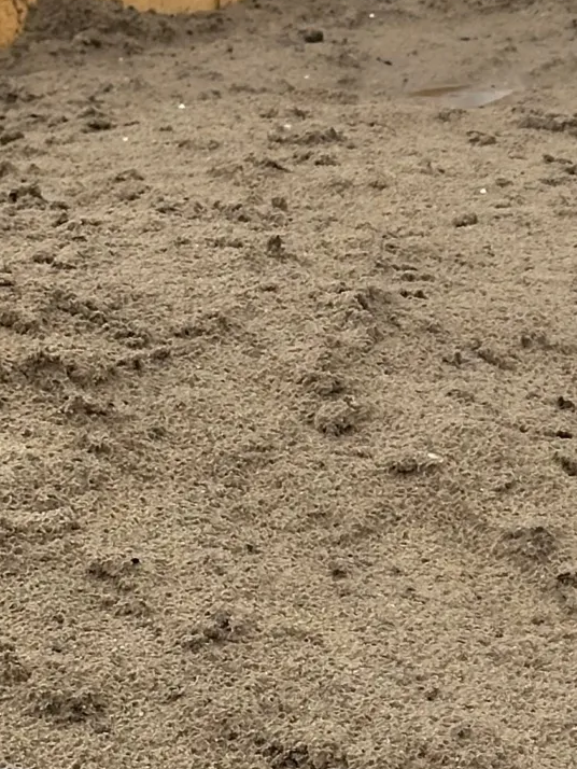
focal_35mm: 172
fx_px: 3820
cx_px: 1003
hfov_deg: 8.3
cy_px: 587
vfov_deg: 11.5
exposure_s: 1/494
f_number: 1.78
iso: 64
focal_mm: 6.86
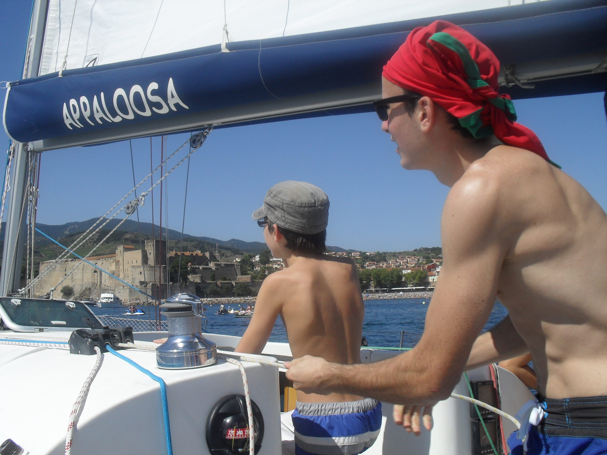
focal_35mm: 35
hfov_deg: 52.6
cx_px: 304
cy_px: 228
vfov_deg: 40.7
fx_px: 614
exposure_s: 1/350
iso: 100
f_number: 8.4
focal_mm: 6.3
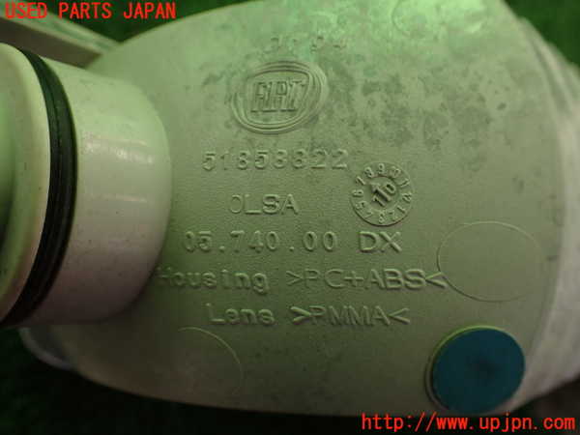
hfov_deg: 60.0
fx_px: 503
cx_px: 290
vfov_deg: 46.8
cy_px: 218
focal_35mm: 30
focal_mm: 5.4
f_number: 2.3
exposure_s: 1/125
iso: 100
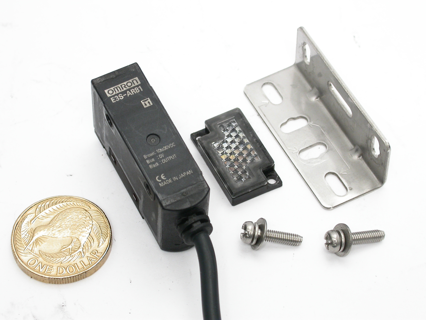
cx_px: 213
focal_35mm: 140
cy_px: 160
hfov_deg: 14.1
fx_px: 1723
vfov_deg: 10.6
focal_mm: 29.1
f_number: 5.5
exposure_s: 1/14.8
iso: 100
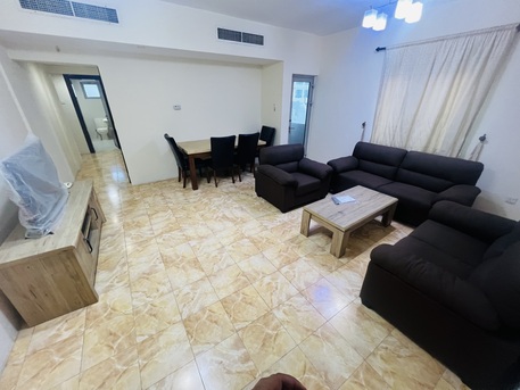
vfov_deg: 89.9
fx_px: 195
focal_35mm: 13
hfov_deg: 106.2
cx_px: 260
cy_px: 195
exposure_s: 1/50
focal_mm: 1.57
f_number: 1.8
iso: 250
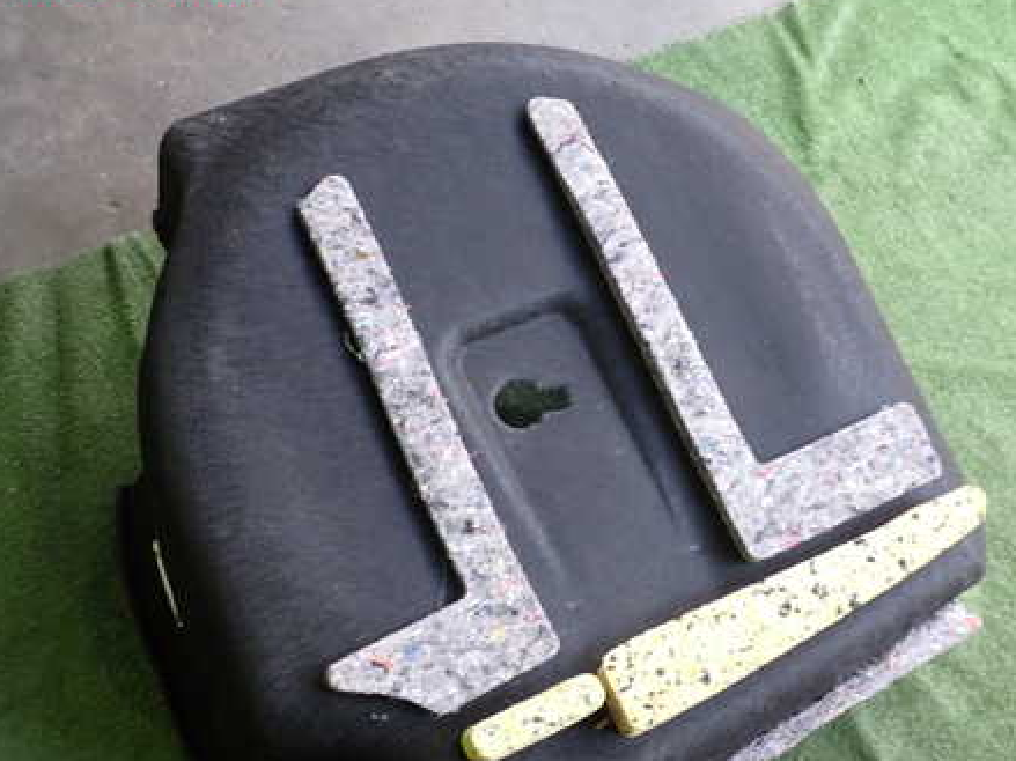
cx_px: 532
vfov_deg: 34.9
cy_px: 472
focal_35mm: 41
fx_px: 1203
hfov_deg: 45.8
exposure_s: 1/30
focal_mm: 5.4
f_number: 2.3
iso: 200
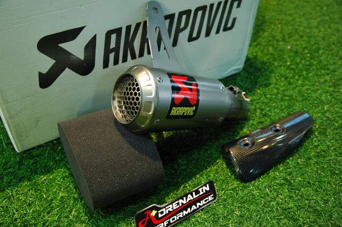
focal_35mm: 39
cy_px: 114
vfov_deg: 34.1
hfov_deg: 49.6
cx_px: 171
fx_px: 370
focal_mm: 26
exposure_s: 1/30
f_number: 3.5
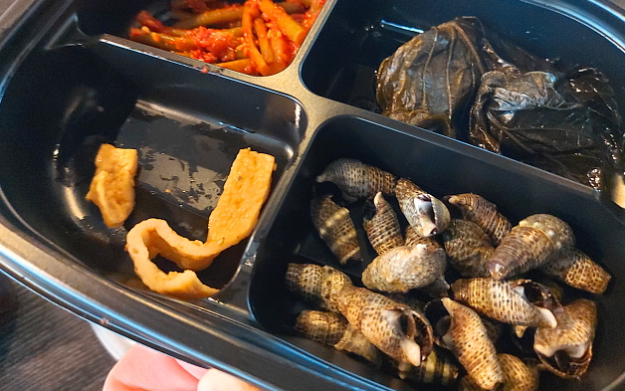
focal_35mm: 27
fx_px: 460
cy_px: 163
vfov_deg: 45.9
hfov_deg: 68.4
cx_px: 314
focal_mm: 4.58
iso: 800
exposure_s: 1/17
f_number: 2
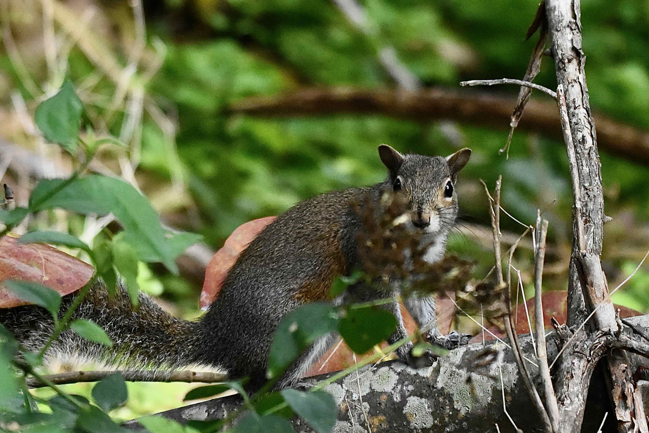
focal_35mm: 298
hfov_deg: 6.9
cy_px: 281
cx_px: 418
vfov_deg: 4.6
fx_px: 5372
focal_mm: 150
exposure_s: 1/3200
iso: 5000
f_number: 7.1
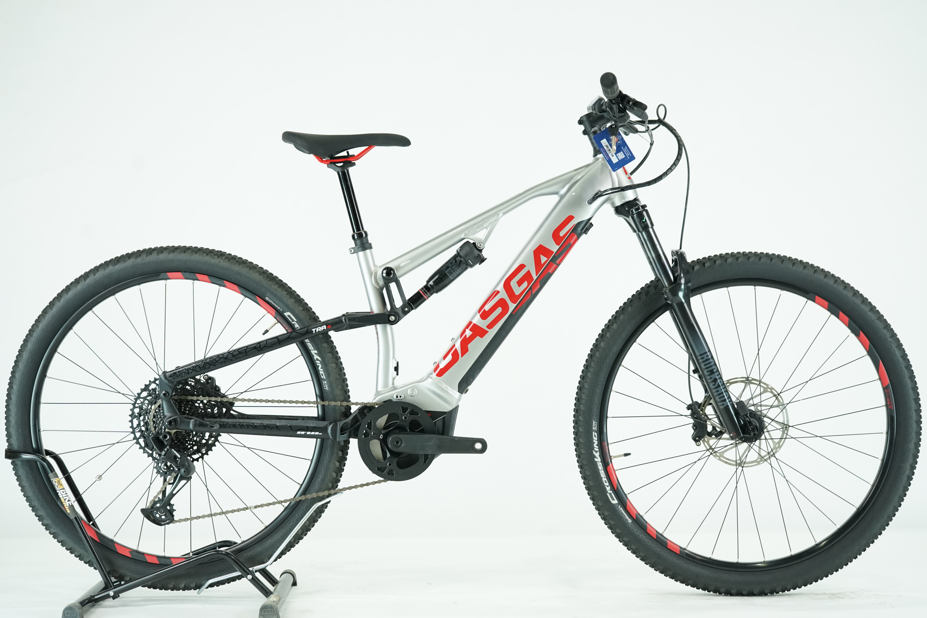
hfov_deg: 35.1
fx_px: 1468
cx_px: 464
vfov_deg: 23.8
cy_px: 309
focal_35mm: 57
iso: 2000
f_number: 5
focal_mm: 57
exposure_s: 1/200
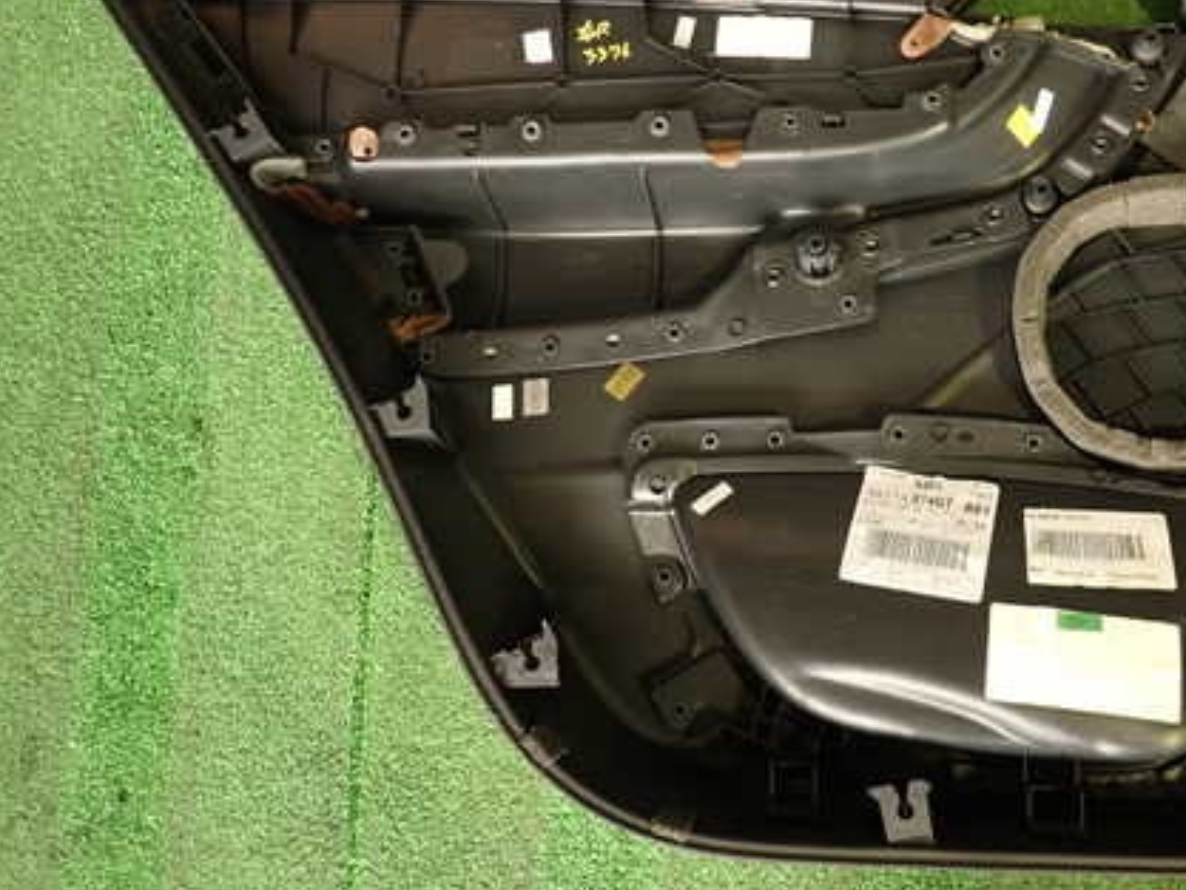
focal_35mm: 36
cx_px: 776
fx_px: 1234
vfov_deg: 39.3
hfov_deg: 50.5
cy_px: 318
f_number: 2
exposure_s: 1/30
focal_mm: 4.5
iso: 320
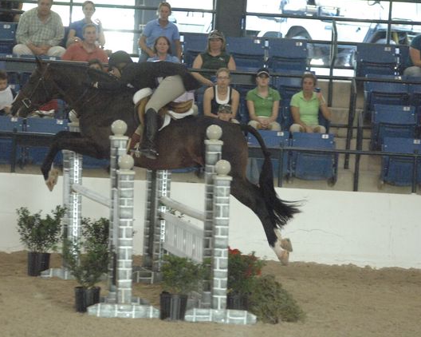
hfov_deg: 6.3
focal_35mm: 307
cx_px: 185
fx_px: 3824
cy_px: 168
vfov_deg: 5.0
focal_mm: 180
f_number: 2.8
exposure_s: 1/320
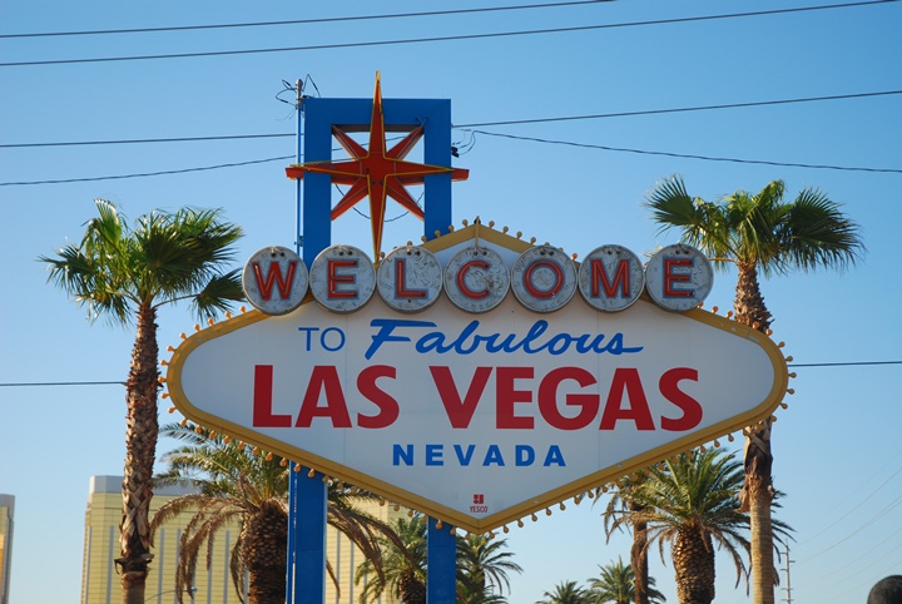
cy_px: 302
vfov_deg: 19.0
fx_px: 1806
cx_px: 451
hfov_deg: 28.0
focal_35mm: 72
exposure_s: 1/640
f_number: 4.5
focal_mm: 48
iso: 160
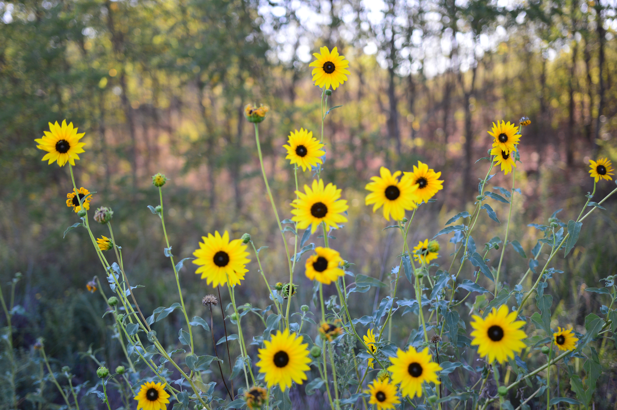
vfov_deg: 25.7
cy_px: 205
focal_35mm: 52
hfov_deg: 37.9
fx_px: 899
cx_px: 308
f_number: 1.8
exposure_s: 1/1000
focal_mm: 35
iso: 200
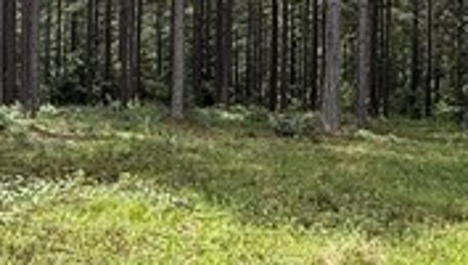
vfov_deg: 21.6
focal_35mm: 55
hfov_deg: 37.5
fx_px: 683
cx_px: 161
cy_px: 56
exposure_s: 1/336
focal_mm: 2.22
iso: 50
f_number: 2.2
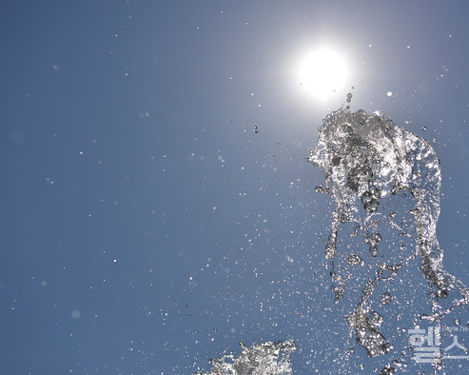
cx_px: 280
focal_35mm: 80
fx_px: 1110
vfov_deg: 19.2
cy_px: 187
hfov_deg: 23.8
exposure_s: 1/3200
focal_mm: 70
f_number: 6.3
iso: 100
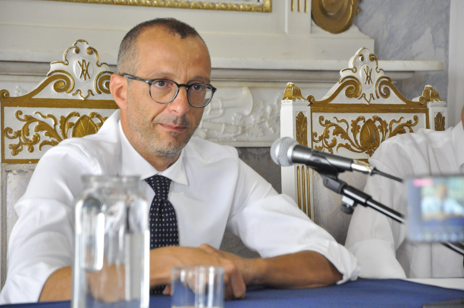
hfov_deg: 13.1
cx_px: 232
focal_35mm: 158
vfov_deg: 8.7
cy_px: 154
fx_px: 2027
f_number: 6.3
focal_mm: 105
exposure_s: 1/100
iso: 2500
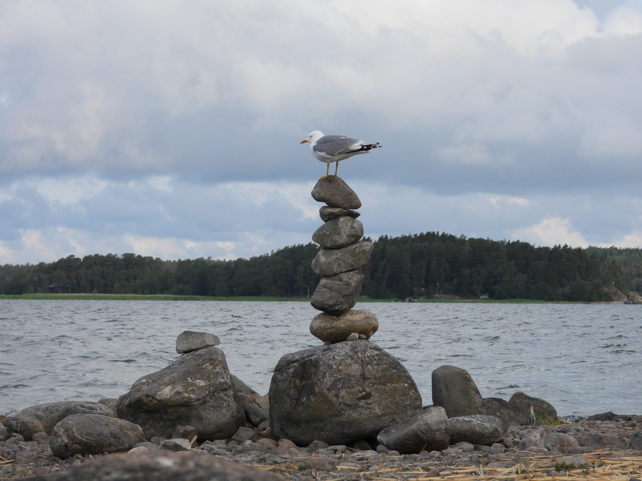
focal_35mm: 145
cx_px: 321
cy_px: 240
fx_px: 2689
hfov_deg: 13.6
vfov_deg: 10.2
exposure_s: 1/500
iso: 100
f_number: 4
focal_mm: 26.1
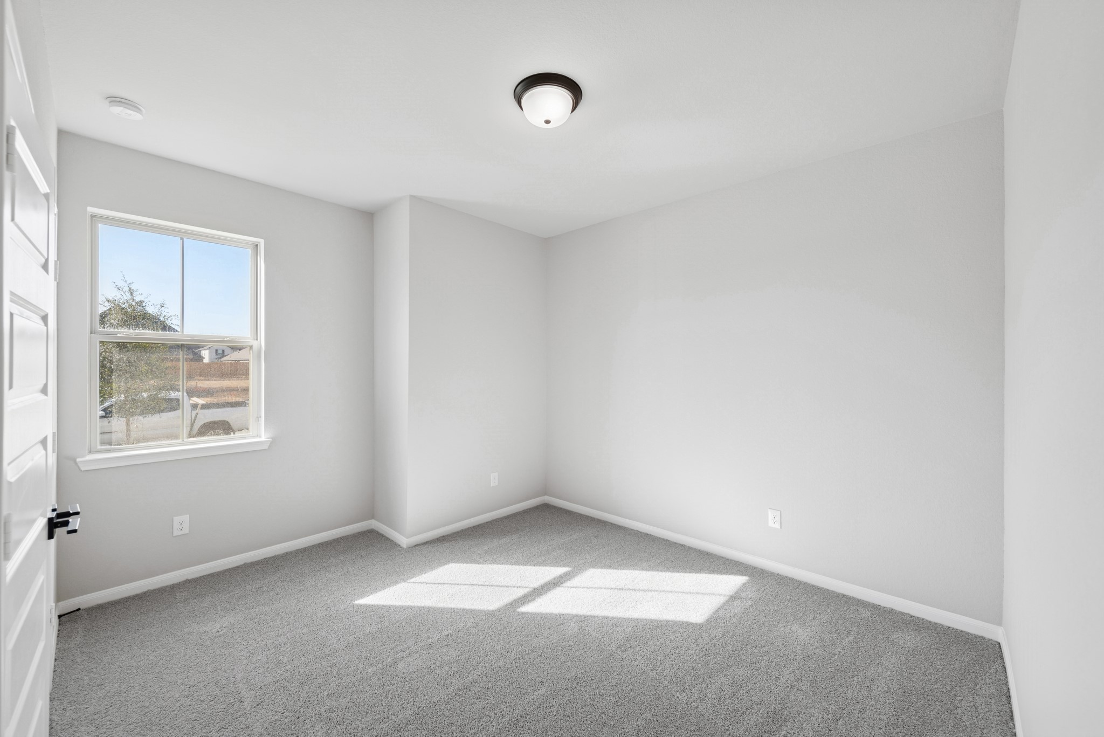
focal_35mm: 14
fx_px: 429
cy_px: 368
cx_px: 552
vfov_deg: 81.3
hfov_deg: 104.2
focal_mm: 14
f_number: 8
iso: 100
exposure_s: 1/60
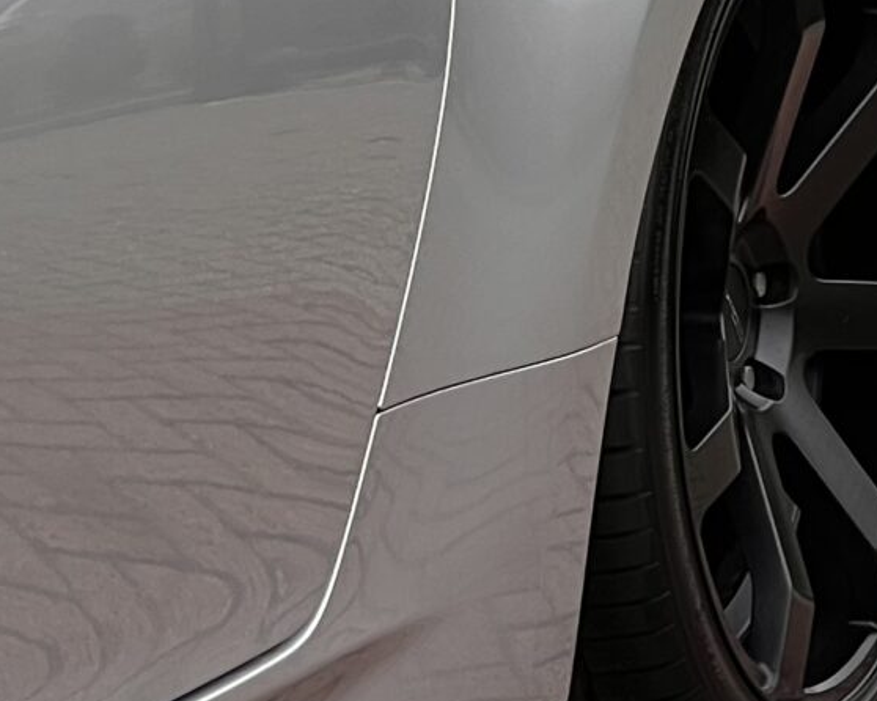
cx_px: -786
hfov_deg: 5.5
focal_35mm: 345
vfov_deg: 4.5
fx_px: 8952
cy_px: 385
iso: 32
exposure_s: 1/147
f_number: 2.8
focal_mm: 9
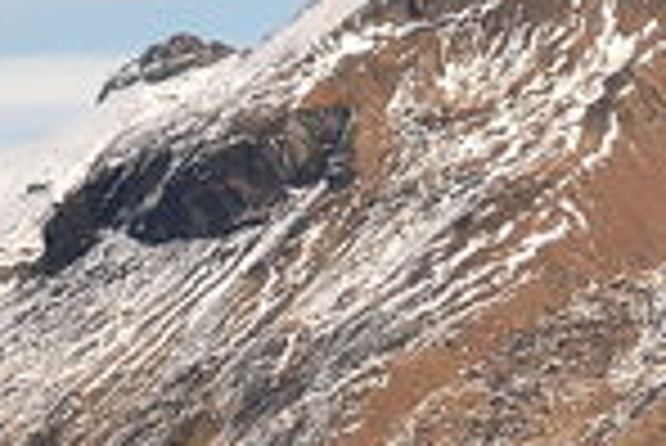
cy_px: 365
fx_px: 9000
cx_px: 418
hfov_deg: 4.2
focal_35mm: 486
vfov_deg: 2.8
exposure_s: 1/640
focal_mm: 80
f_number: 6.3
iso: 800
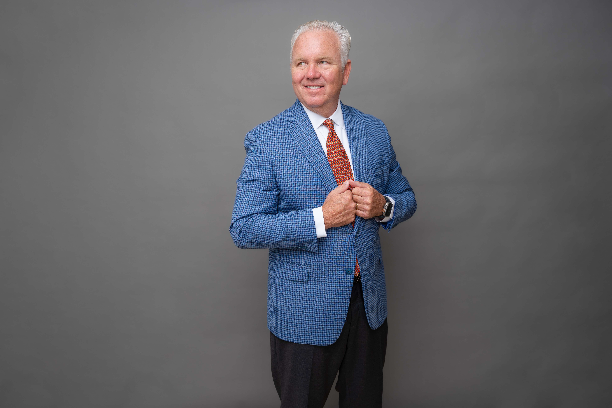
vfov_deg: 43.6
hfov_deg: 61.9
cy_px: 204
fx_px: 510
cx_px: 306
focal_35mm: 30
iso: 100
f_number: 4.5
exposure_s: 1/125
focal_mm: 30
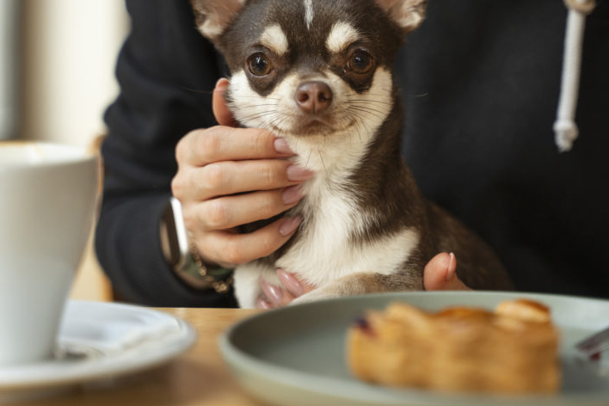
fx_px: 1793
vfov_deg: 12.9
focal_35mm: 106
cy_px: 157
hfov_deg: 19.2
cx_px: 397
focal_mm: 75
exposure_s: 1/250
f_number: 2.8
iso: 800
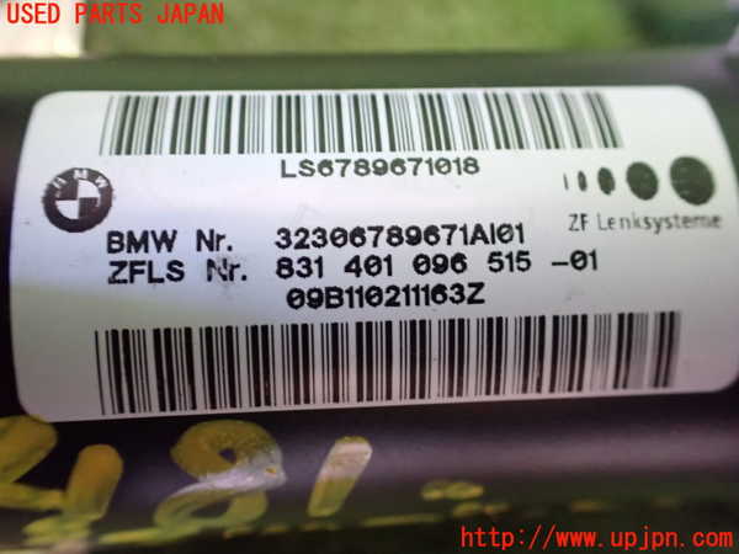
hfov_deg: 60.0
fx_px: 640
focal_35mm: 30
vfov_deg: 46.8
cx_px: 370
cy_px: 277
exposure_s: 1/30
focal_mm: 5.4
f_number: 2.3
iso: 1250
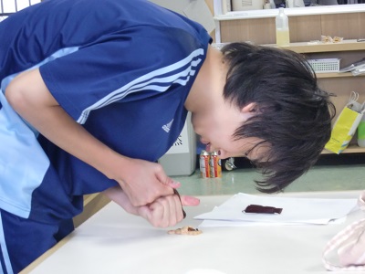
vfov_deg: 13.2
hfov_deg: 17.6
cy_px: 137
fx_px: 1181
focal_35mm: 112
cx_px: 182
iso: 400
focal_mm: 19.6
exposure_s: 1/20
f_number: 5.8
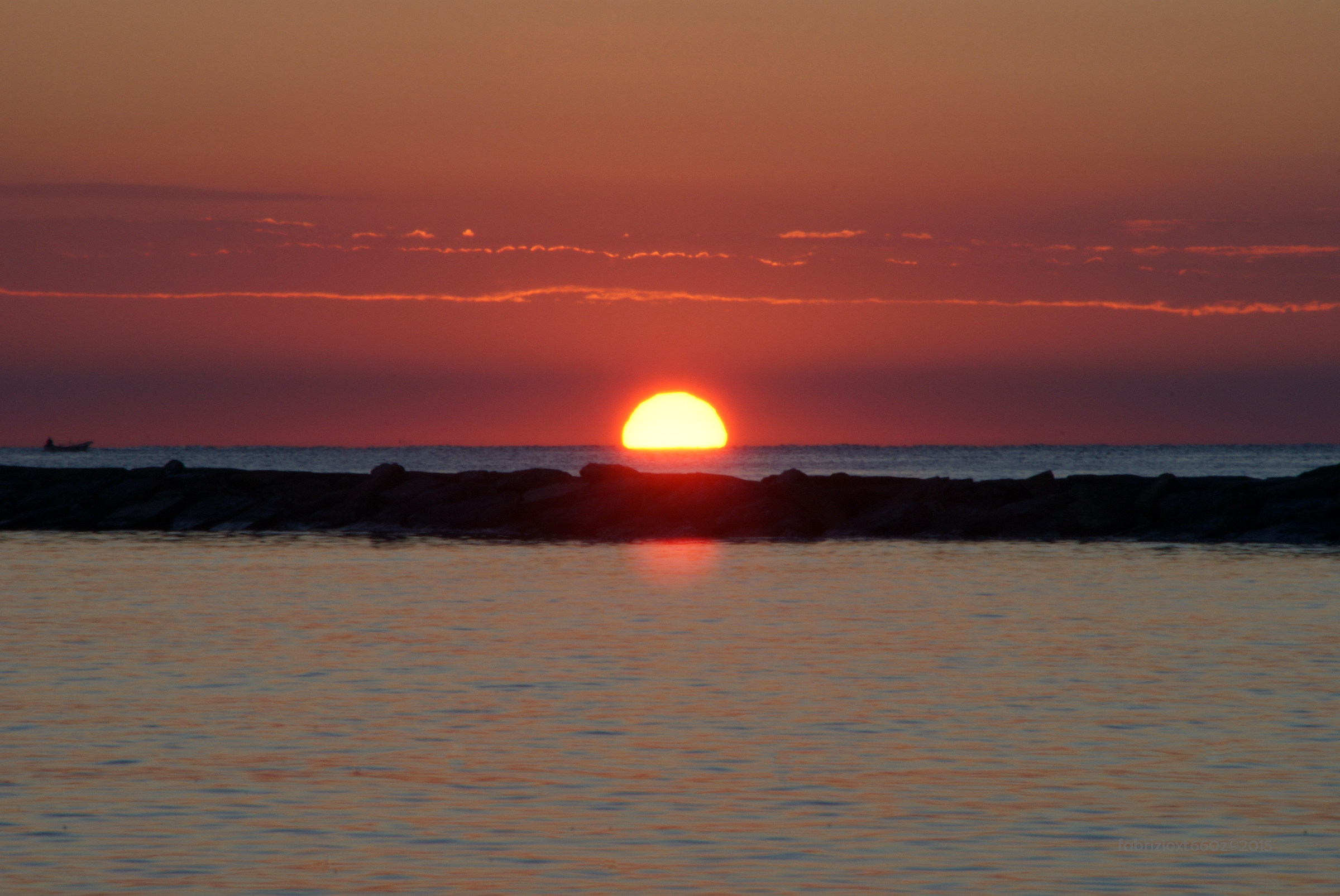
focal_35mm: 300
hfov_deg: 6.9
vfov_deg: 4.6
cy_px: 448
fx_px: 11179
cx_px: 670
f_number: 40
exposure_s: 1/10
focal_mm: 200
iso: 200
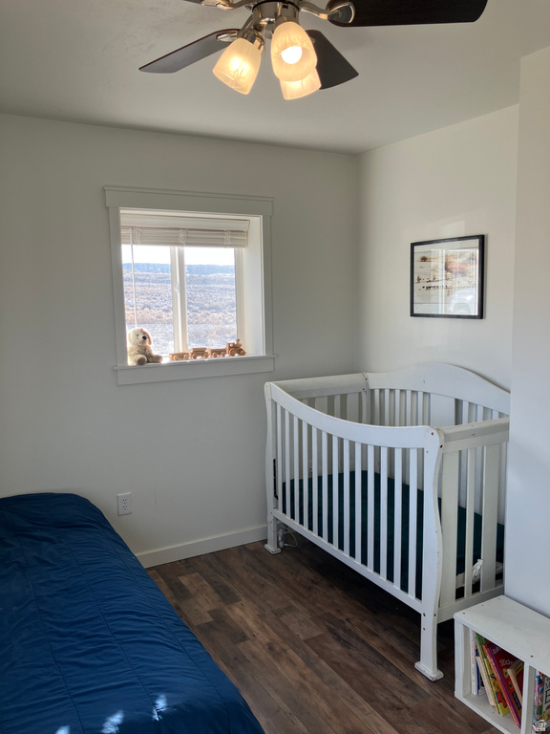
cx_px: 275
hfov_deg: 49.7
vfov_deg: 63.4
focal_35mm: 28
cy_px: 367
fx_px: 593
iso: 32
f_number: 1.8
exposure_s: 1/165
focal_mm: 3.99
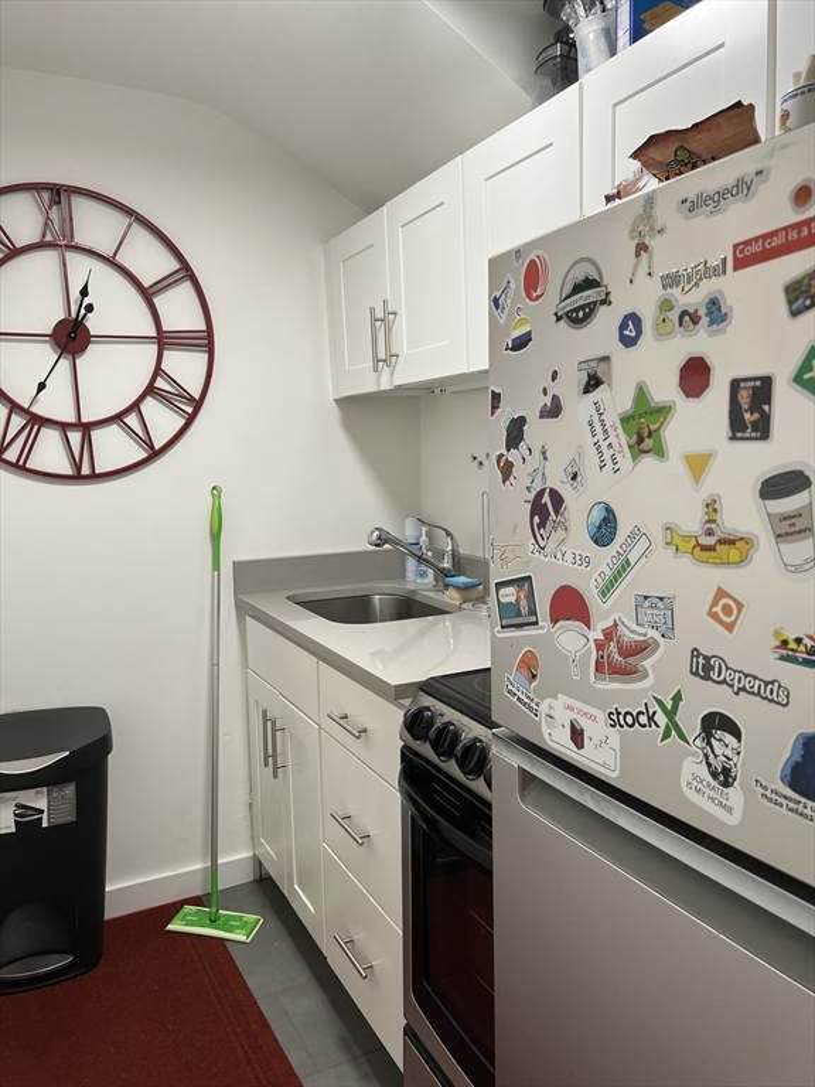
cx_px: 408
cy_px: 544
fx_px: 816
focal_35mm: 26
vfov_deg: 67.3
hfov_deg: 53.1
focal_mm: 5.7
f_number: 1.5
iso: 100
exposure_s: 1/120
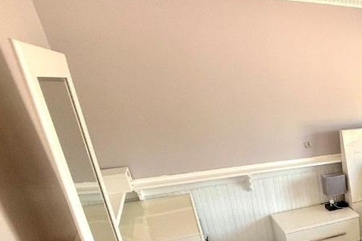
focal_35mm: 34
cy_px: 232
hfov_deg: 42.6
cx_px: 406
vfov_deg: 35.7
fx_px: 342
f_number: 2.2
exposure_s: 1/100
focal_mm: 2.22
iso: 160
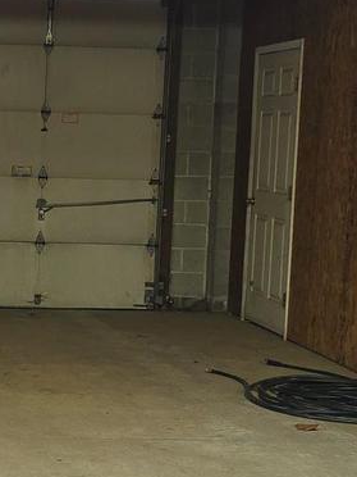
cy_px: 260
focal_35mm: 95
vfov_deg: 20.6
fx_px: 1306
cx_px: -72
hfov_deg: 15.0
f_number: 1.7
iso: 125
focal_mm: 6.3
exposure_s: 1/24
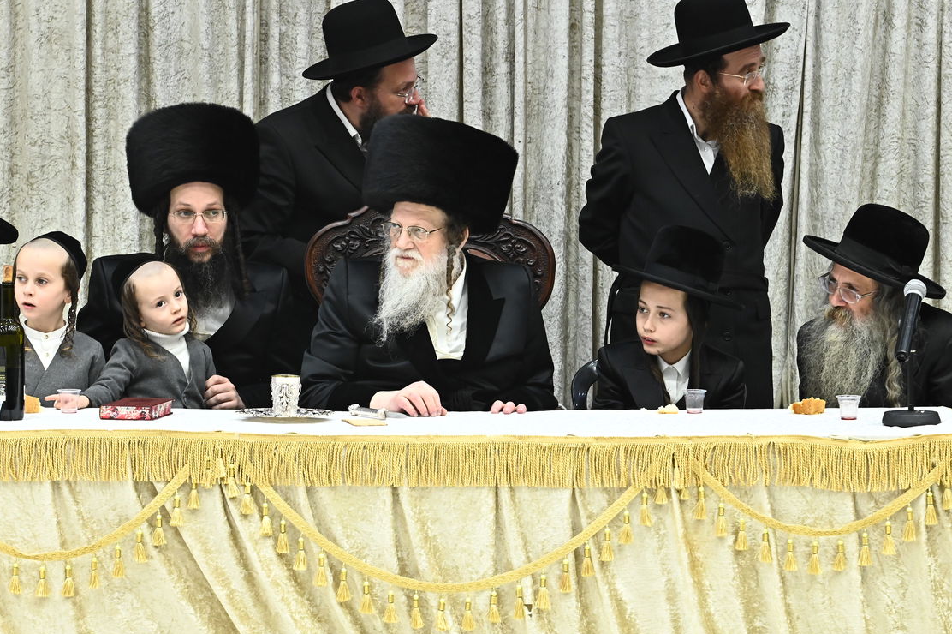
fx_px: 3858
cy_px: 289
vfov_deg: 9.4
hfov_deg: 14.1
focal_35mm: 146
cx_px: 414
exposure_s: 1/200
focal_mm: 116
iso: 3200
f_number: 9
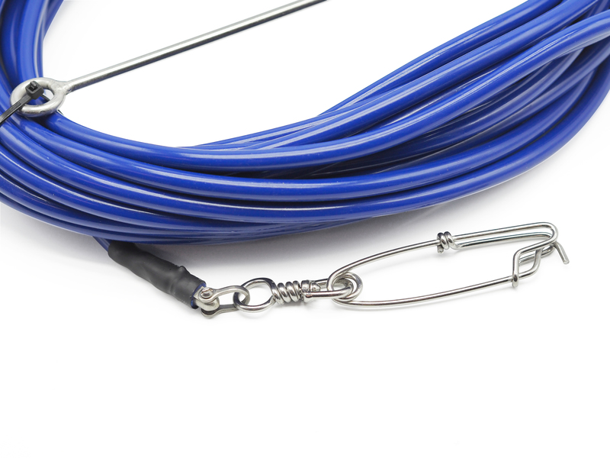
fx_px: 1586
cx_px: 305
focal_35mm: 90
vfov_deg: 16.4
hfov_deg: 21.8
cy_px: 229
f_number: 3.5
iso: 200
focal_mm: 45
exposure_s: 1/400
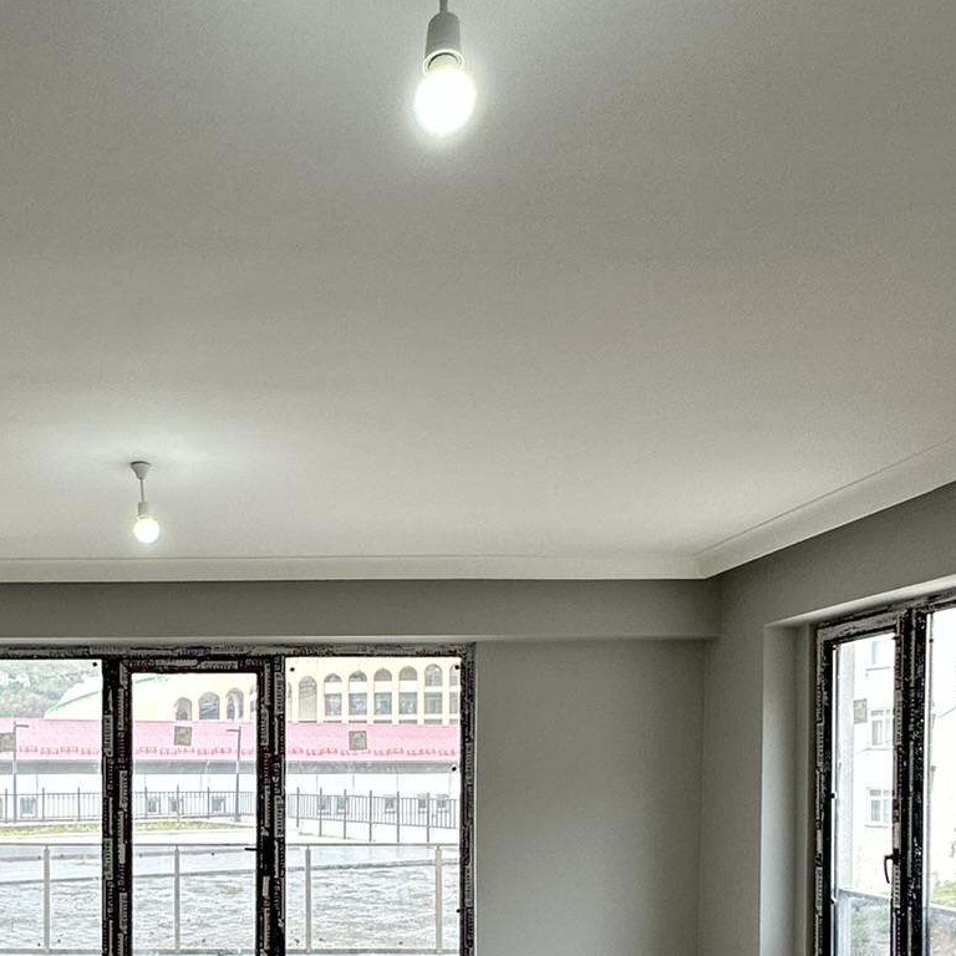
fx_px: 1031
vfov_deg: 46.8
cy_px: 780
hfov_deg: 47.5
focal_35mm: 33
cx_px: 217
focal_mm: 2.22
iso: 80
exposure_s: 1/100
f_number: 2.2
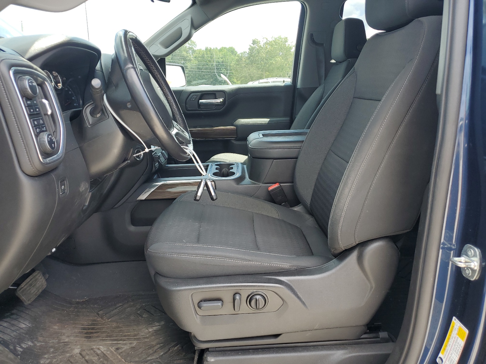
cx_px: 243
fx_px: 365
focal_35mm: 26
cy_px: 182
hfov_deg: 67.3
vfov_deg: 53.1
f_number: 1.5
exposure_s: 1/400
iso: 50
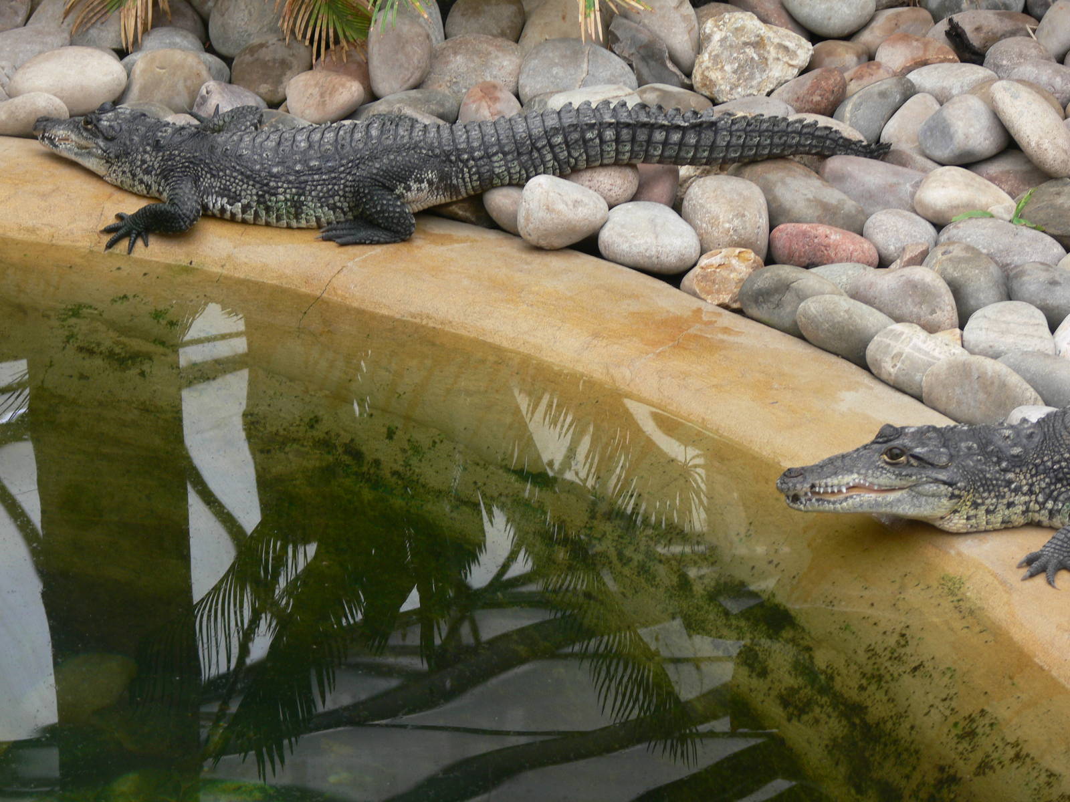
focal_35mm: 140
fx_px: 4327
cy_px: 401
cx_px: 535
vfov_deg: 10.6
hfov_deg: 14.1
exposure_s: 1/60
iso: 80
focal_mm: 29.7
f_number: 4
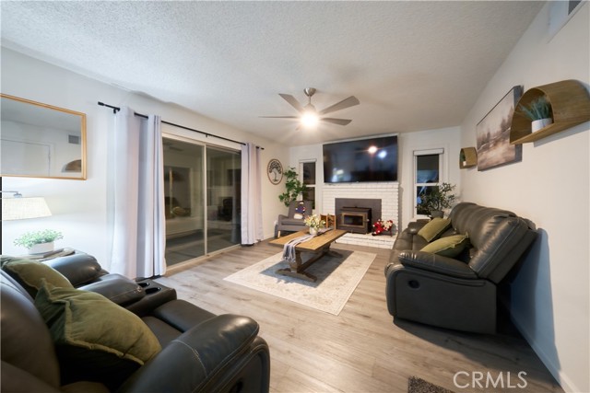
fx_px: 197
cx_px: 295
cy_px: 196
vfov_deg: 90.0
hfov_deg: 112.6
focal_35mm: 12
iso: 800
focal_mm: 8
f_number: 16
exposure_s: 1/3.23
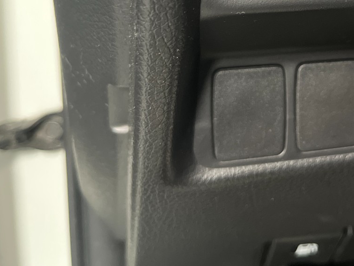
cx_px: 335
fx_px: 562
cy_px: -11
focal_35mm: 55
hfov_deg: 32.7
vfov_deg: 25.1
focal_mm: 5.1
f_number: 1.6
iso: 640
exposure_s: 1/25
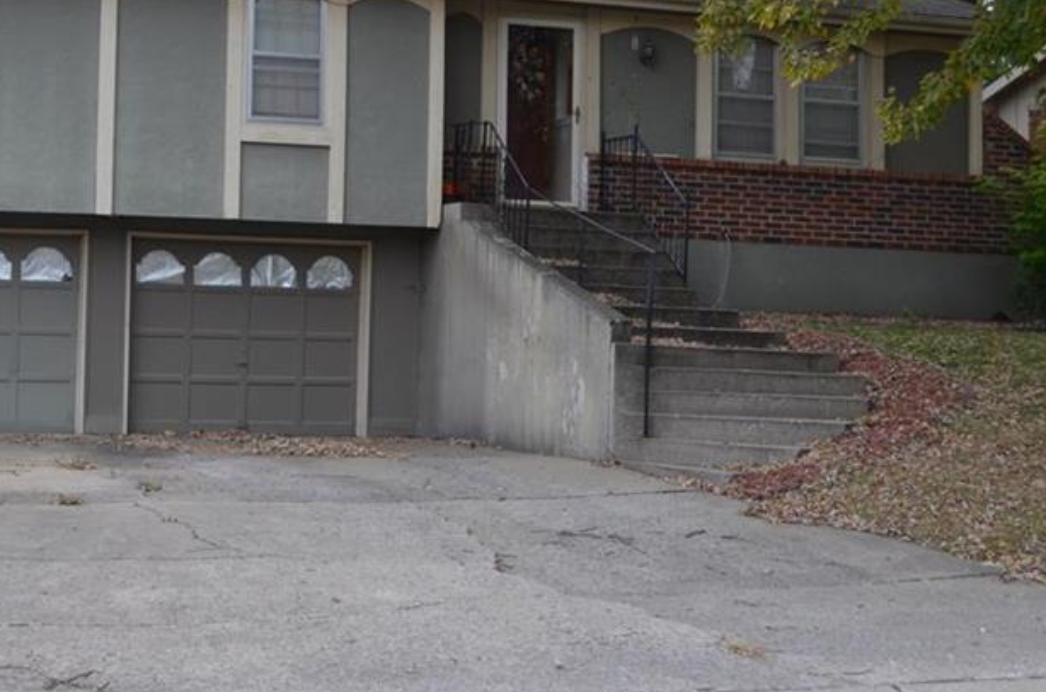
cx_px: 438
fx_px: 2029
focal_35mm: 70
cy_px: 204
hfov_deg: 28.9
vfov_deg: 19.3
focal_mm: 28
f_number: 4.5
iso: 400
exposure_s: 1/80
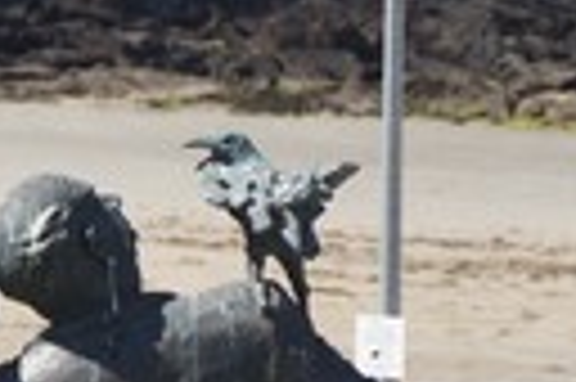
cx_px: 153
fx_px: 8581
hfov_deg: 3.8
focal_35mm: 537
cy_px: 600
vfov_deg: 2.5
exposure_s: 1/320
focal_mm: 100
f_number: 6.3
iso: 100
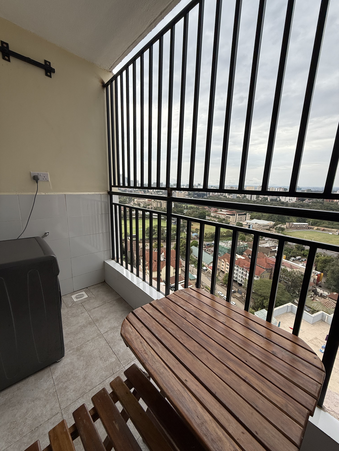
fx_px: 183
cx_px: 170
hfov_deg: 85.7
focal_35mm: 14
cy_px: 226
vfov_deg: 102.1
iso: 64
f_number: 2.2
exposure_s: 1/1145
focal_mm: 2.22
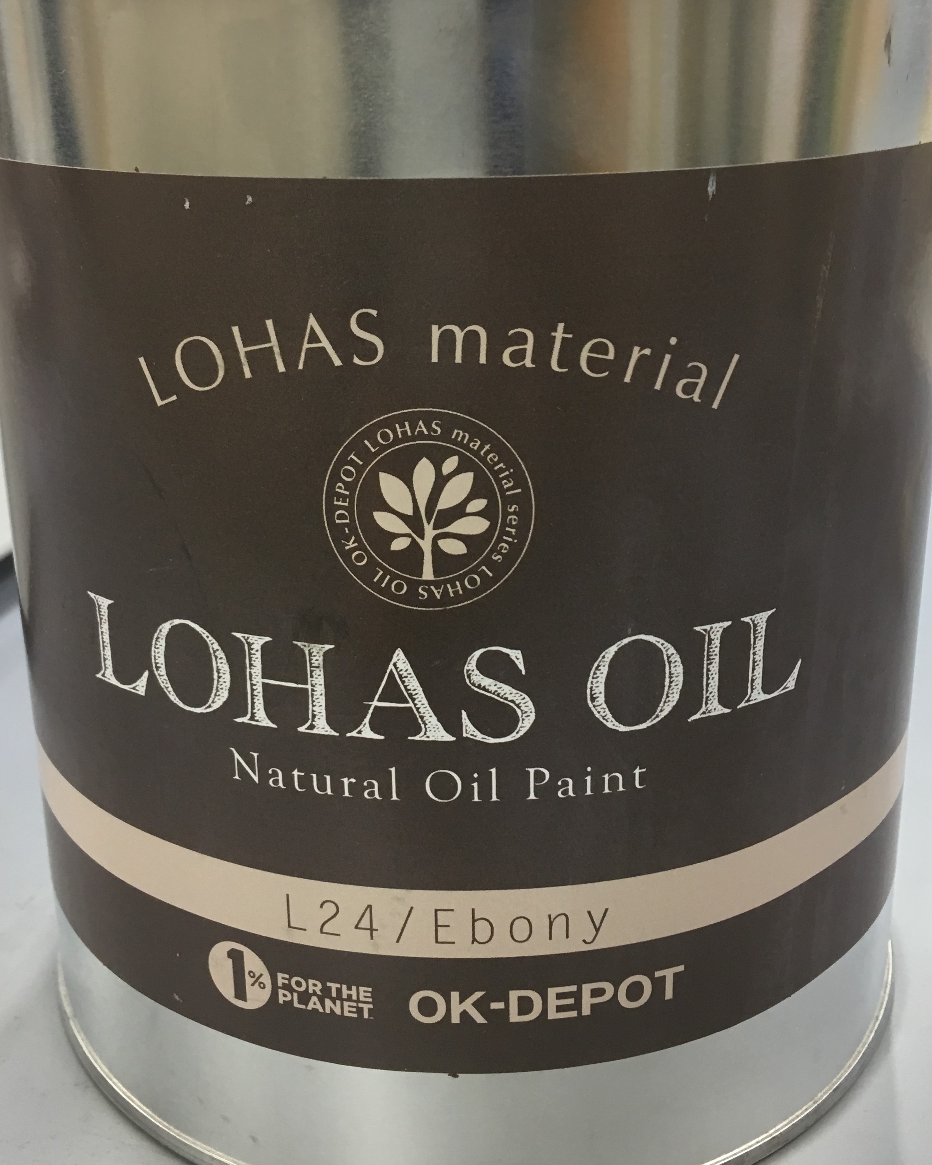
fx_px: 1069
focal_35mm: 31
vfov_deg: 57.2
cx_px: 478
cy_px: 577
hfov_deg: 47.1
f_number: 2.2
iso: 80
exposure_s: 1/30
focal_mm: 4.15
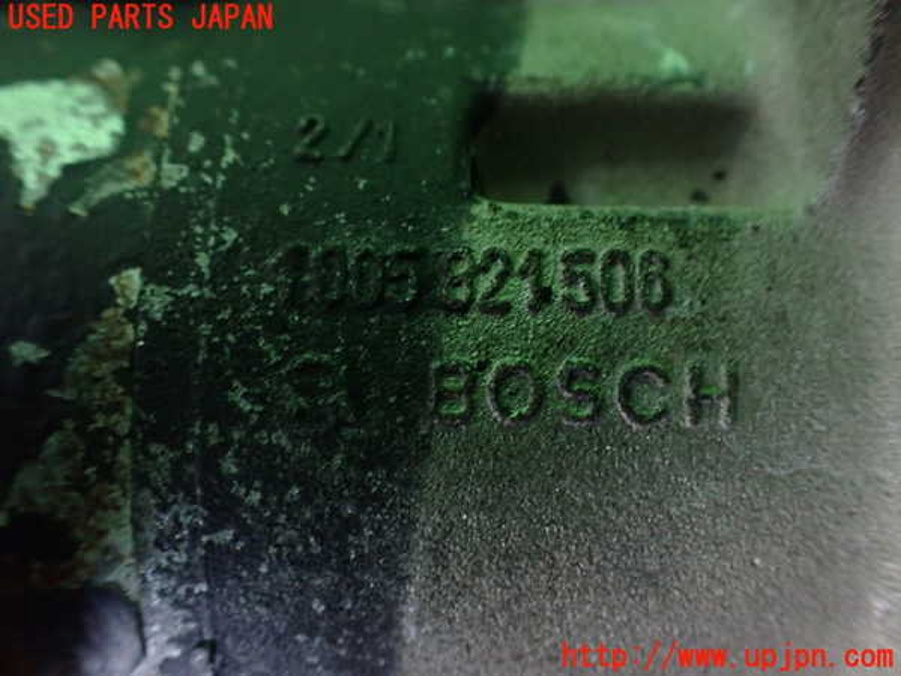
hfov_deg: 60.0
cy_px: 338
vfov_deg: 46.8
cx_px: 450
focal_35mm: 30
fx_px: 781
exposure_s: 1/30
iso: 800
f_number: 2.3
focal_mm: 5.4
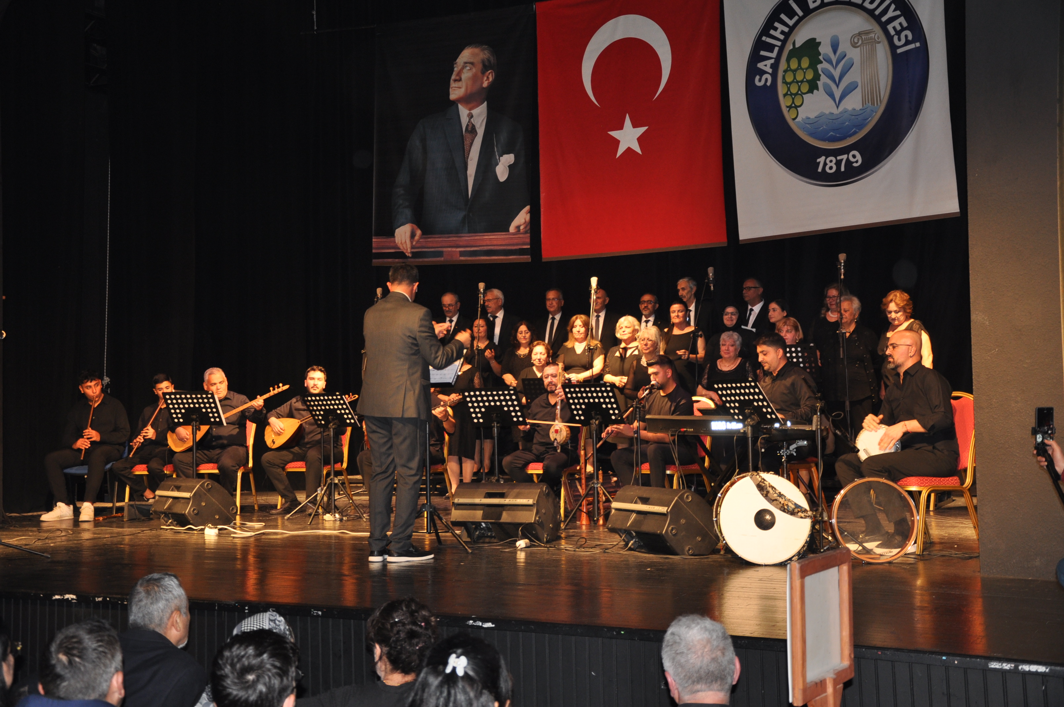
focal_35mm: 45
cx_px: 532
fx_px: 1328
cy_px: 354
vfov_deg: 29.8
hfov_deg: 43.7
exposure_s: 1/60
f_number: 4.2
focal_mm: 30
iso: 400
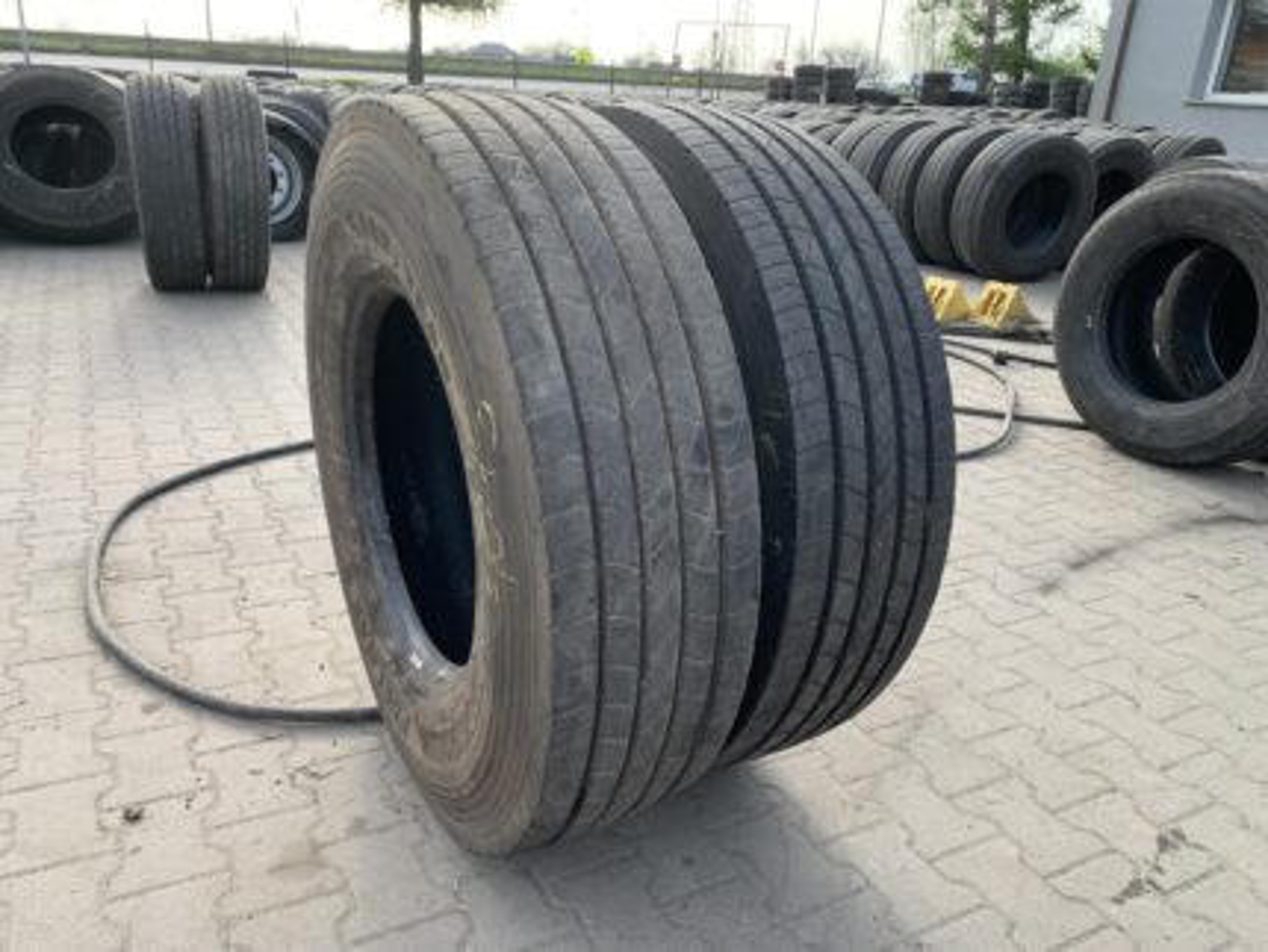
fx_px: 953
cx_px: 634
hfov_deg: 67.3
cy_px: 476
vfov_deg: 53.1
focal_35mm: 26
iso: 25
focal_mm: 4.25
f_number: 1.8
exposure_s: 1/337
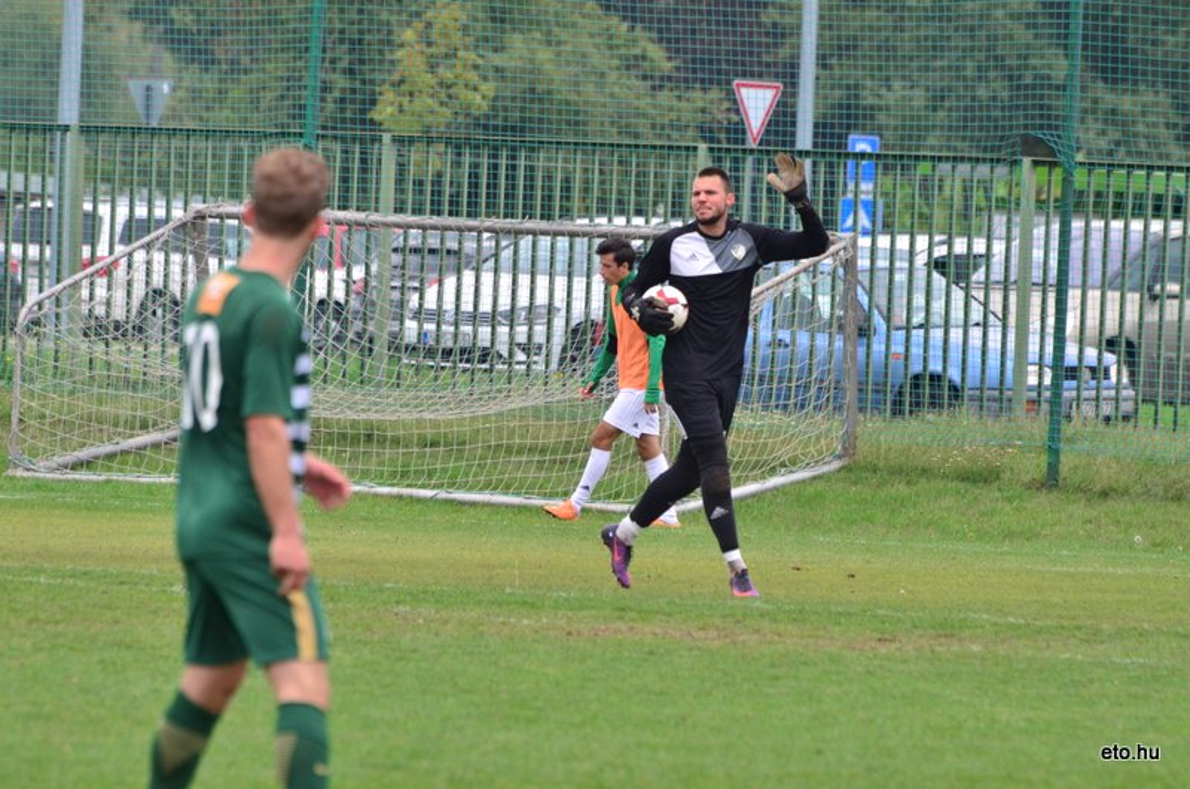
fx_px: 14845
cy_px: 394
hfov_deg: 4.6
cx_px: 595
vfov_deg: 3.0
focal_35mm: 450
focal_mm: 300
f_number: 7.1
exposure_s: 1/1000
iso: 1000
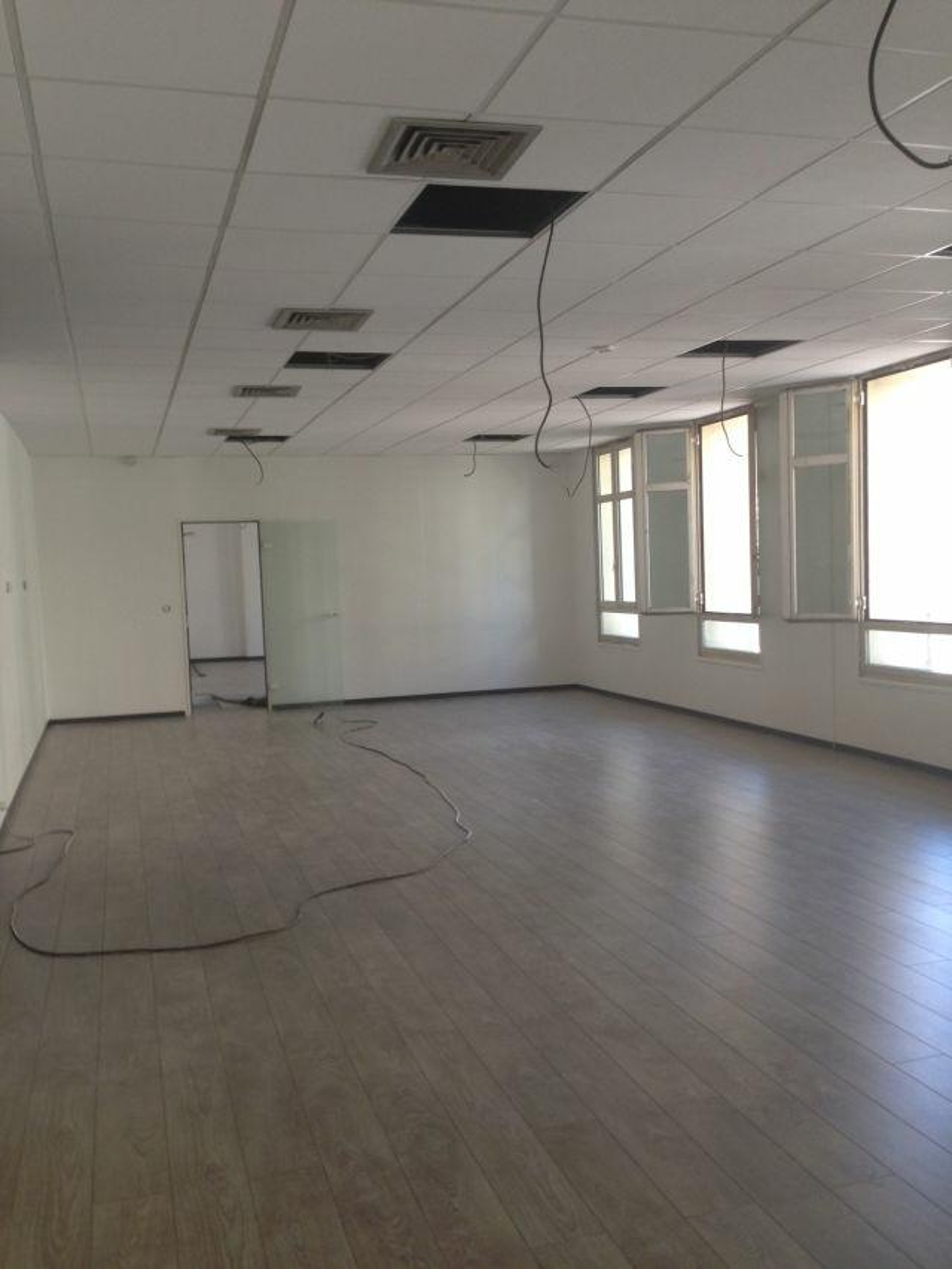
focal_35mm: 33
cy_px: 634
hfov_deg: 43.0
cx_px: 476
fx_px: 1210
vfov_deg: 55.3
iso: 64
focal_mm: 4.12
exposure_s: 1/40
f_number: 2.4
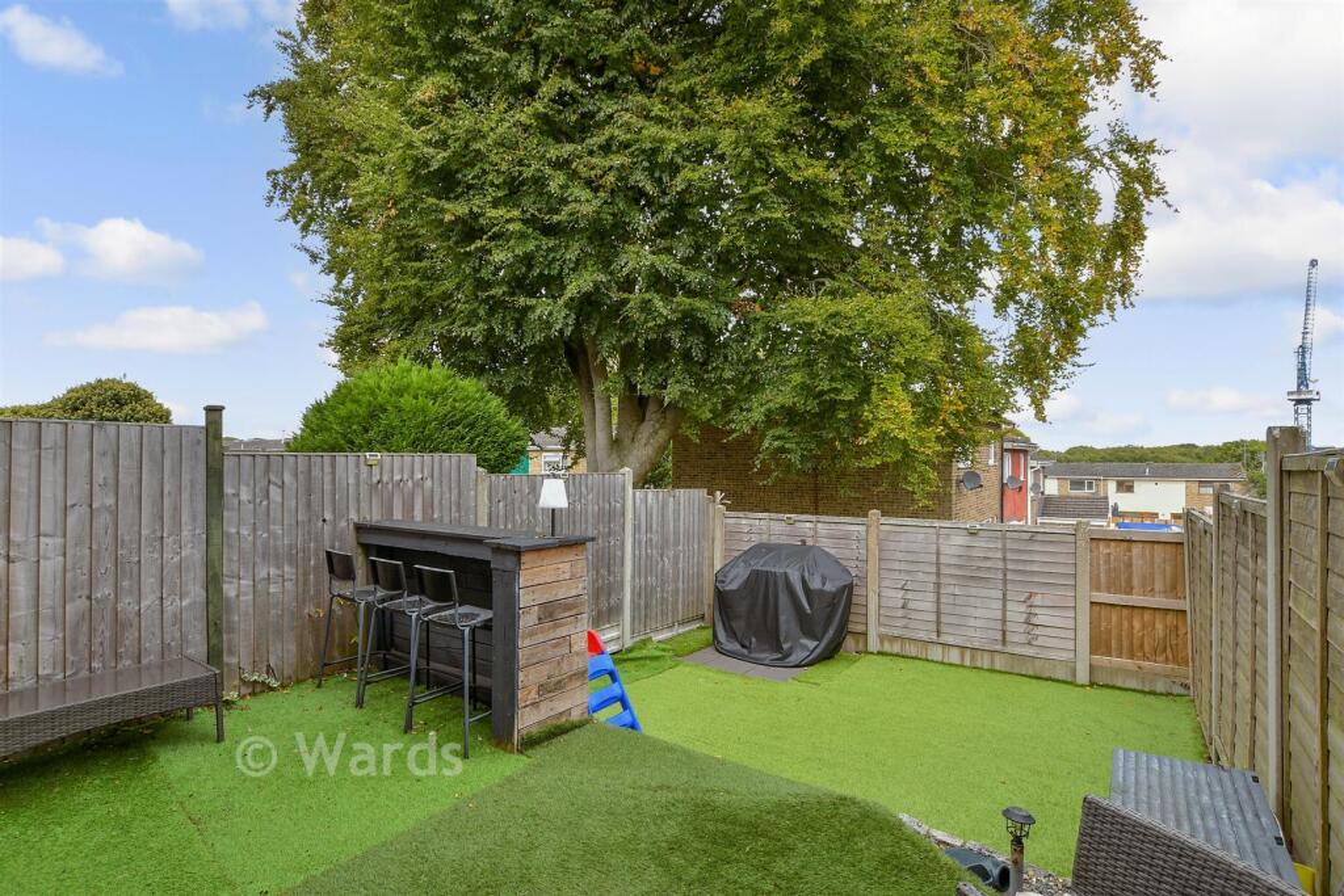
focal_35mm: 15
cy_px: 448
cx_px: 672
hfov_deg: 100.4
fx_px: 560
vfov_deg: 77.3
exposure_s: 1/80
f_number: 8
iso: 160
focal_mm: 10
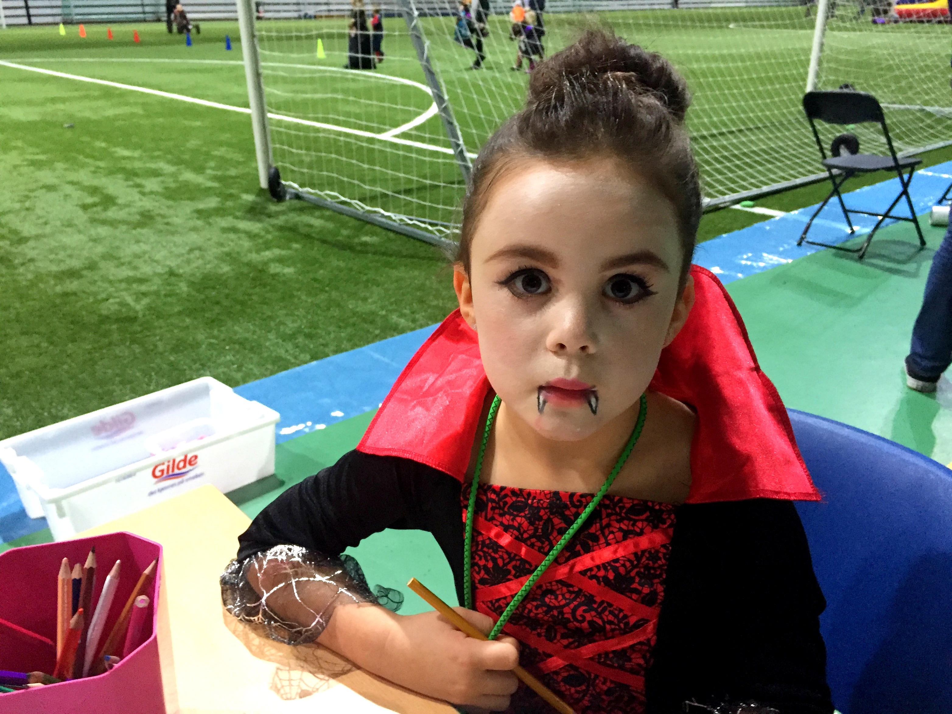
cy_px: 357
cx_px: 476
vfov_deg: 48.2
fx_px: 798
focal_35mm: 29
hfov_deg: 61.7
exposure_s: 1/25
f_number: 2.2
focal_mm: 4.15
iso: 250
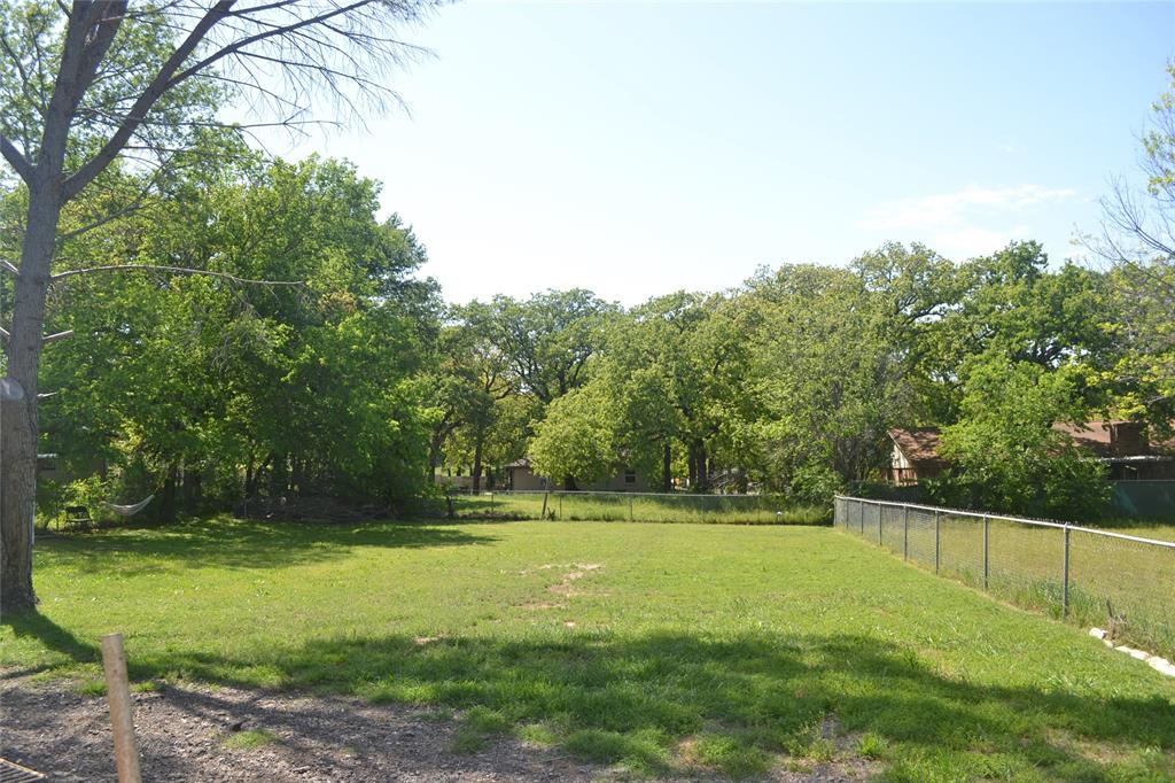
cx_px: 588
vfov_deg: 47.9
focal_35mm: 27
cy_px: 392
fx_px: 881
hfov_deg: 67.4
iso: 100
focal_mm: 18
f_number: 5.6
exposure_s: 1/200
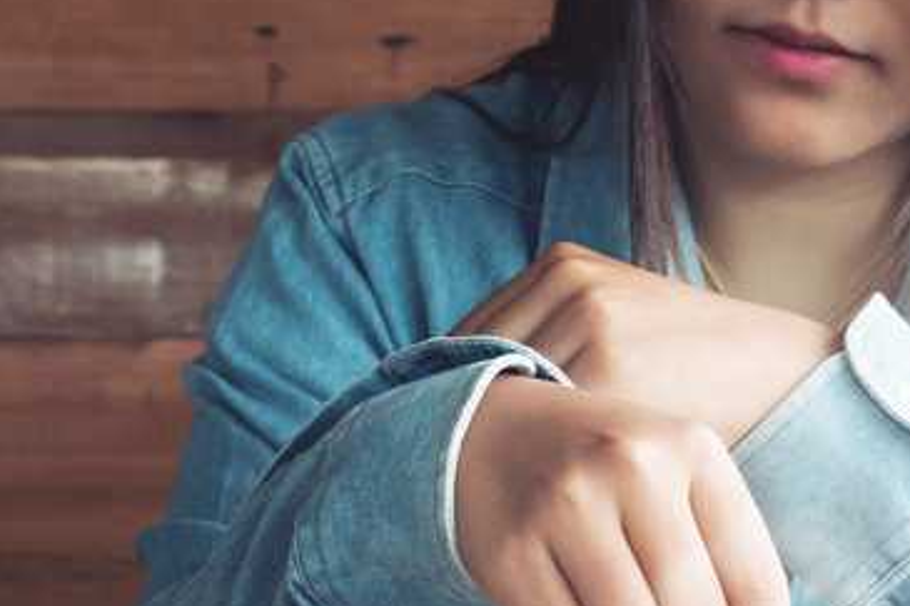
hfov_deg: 15.1
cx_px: 1030
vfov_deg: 10.4
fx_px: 3335
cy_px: 355
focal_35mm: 132
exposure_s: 1/30
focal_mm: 28.9
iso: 400
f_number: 5
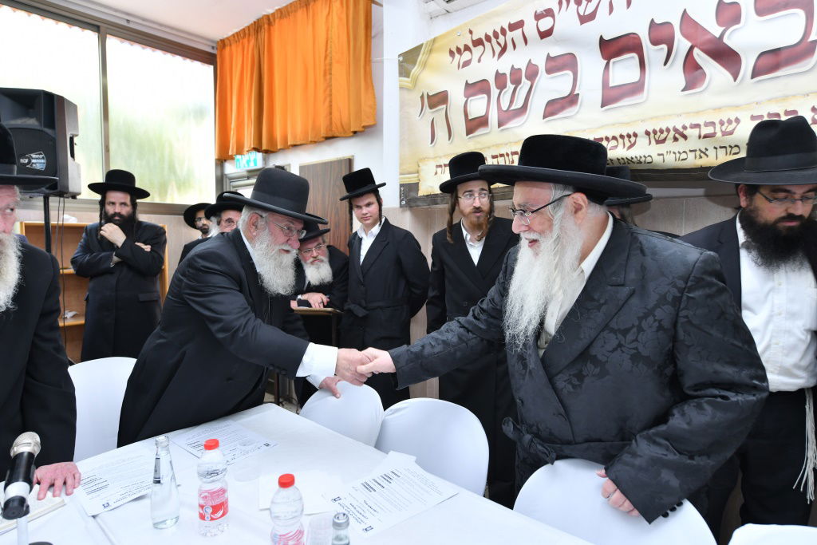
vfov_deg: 61.9
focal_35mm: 20
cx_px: 408
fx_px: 454
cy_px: 272
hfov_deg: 84.0
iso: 500
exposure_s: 1/125
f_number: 4.5
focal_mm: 20
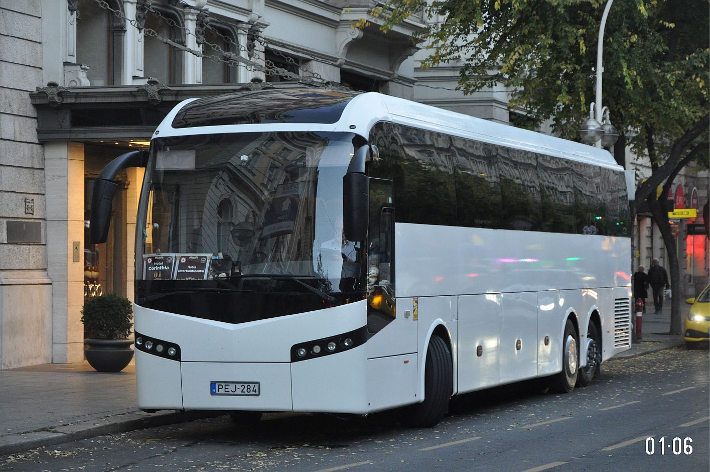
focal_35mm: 99
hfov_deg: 20.6
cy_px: 236
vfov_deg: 13.8
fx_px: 1950
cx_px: 355
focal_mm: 66
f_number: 5.3
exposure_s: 1/50
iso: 1600
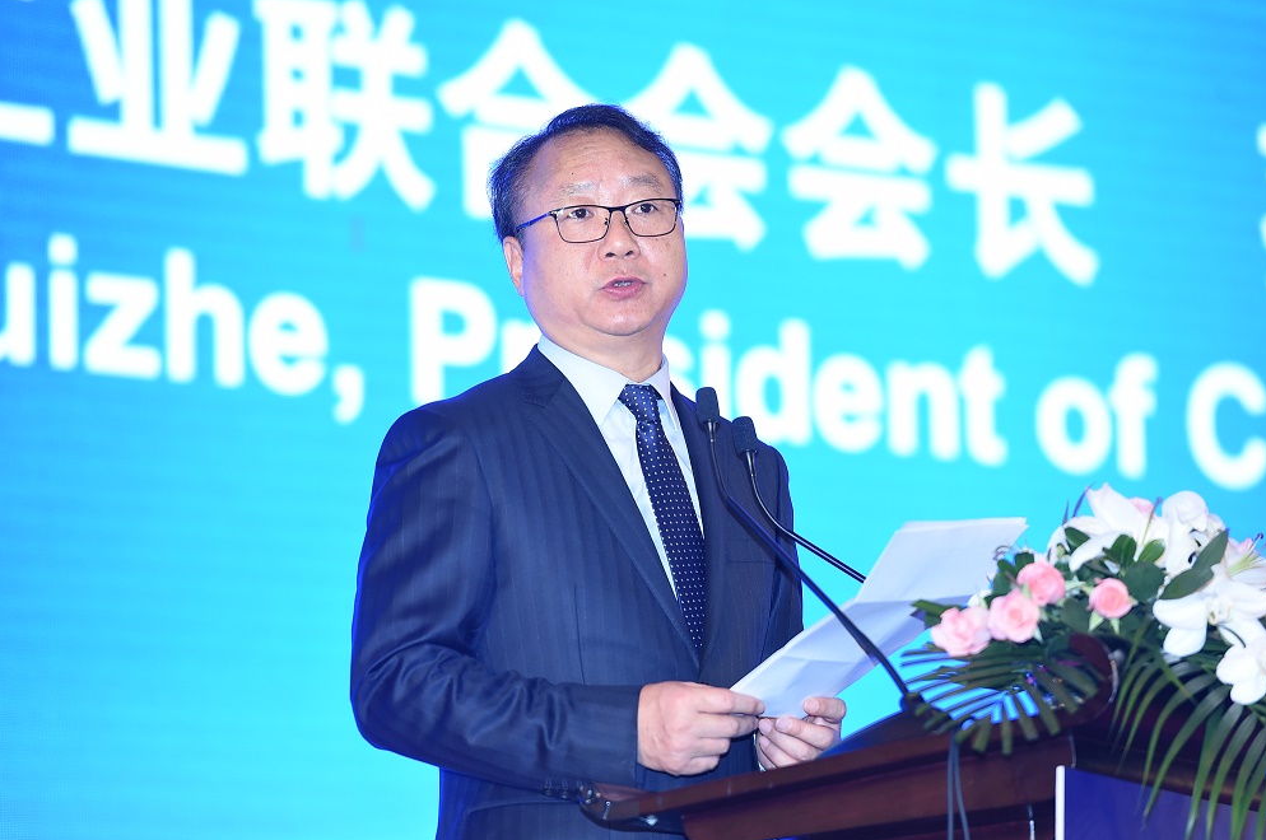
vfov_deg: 7.8
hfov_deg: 11.7
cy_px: 420
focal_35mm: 176
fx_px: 6181
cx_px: 634
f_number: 3.5
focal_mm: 175
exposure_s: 1/160
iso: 1600
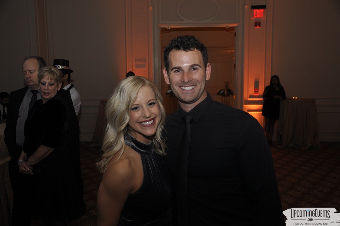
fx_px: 368
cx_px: 170
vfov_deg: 34.1
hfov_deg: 49.6
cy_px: 113
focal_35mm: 39
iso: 400
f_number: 5
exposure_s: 1/60
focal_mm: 26
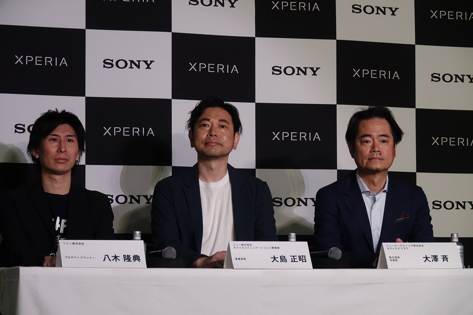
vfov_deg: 10.2
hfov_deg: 15.2
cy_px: 158
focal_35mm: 135
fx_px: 1774
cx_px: 236
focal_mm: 49.51
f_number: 4
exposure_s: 1/160
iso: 1600
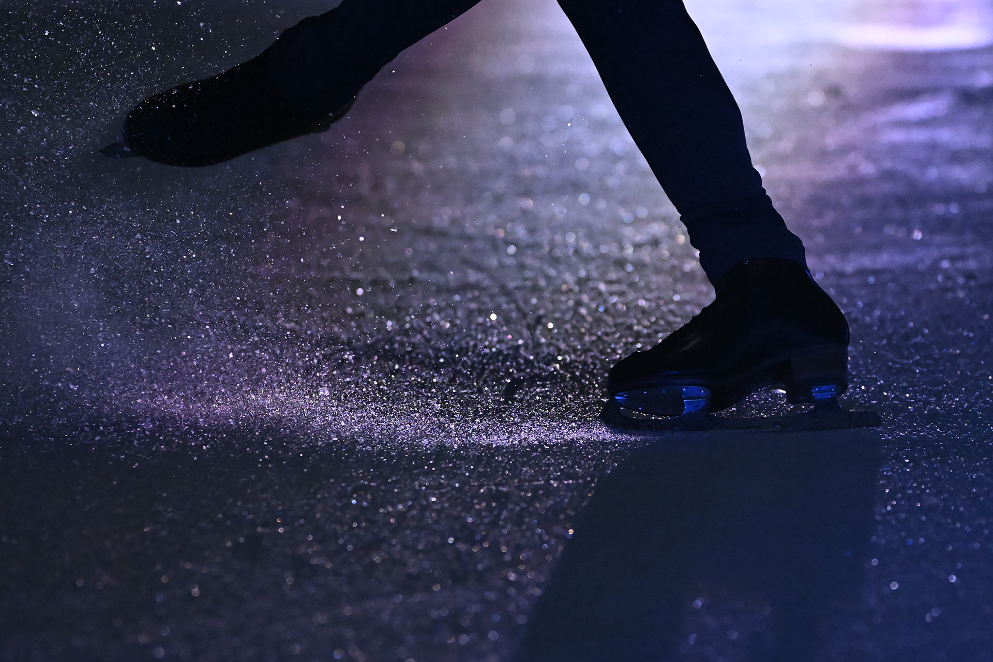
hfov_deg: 10.2
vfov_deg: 6.8
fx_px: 5571
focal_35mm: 202
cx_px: 496
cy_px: 331
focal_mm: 135
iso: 6400
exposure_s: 1/4000
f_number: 1.8
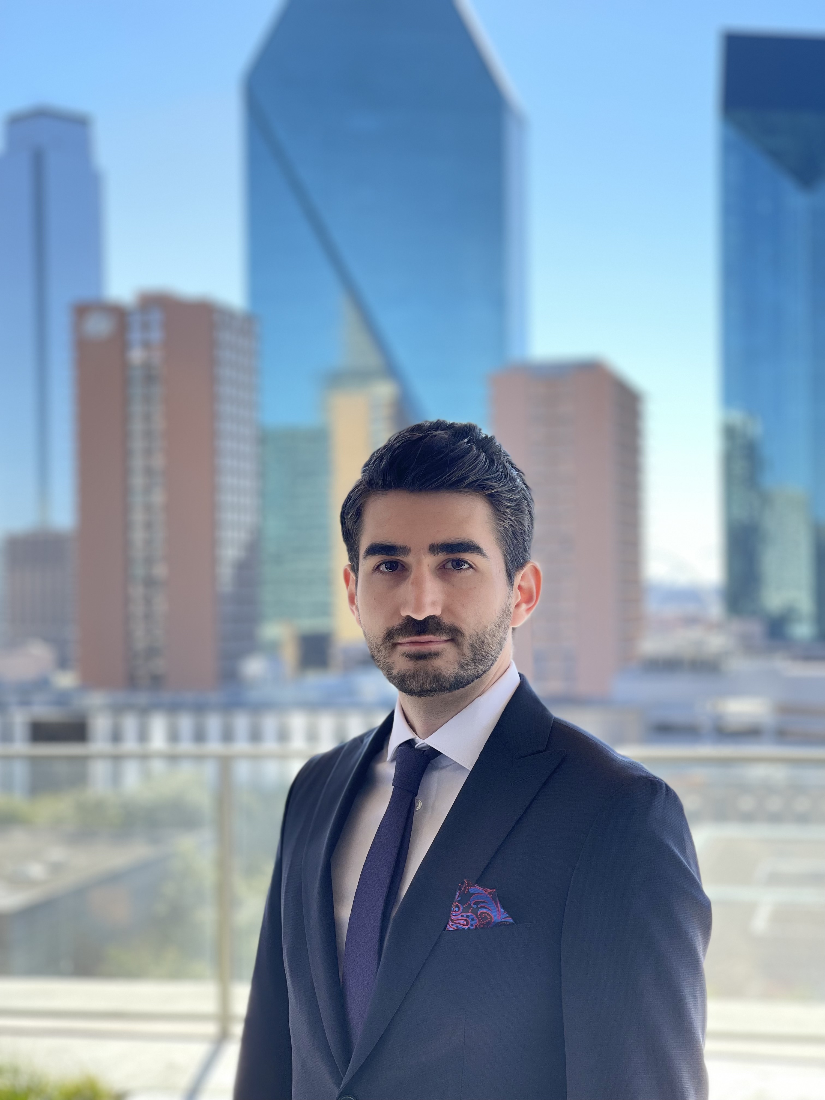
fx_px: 2034
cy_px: 550
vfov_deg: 30.3
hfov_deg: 22.9
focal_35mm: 64
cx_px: 412
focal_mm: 7.5
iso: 25
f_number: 2.2
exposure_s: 1/223
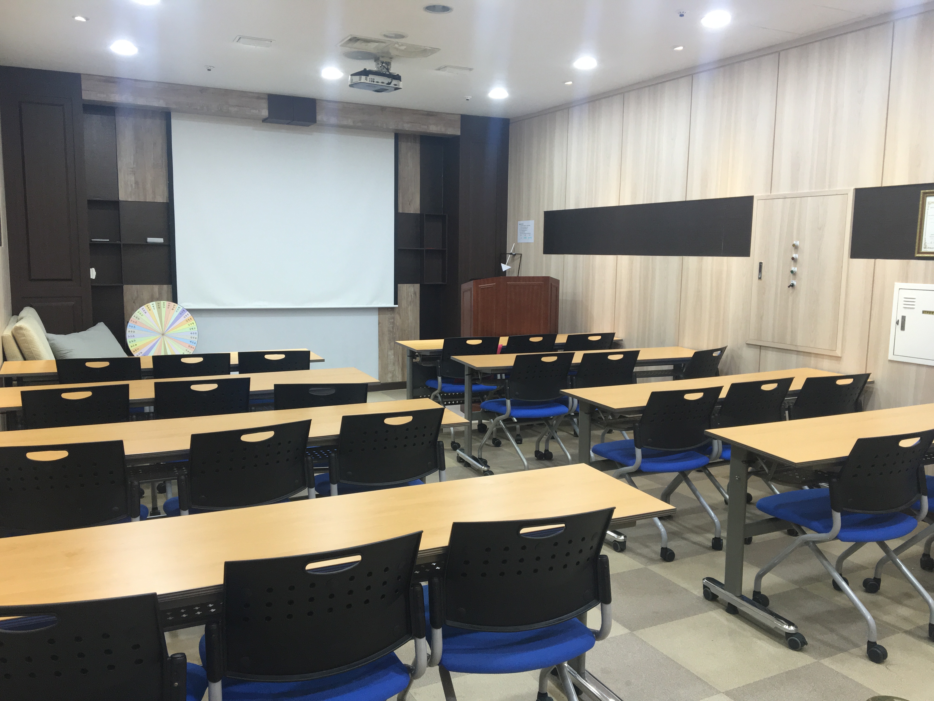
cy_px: 350
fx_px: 782
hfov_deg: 61.7
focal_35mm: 29
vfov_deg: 48.2
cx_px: 467
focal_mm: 4.15
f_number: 2.2
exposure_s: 1/30
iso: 64
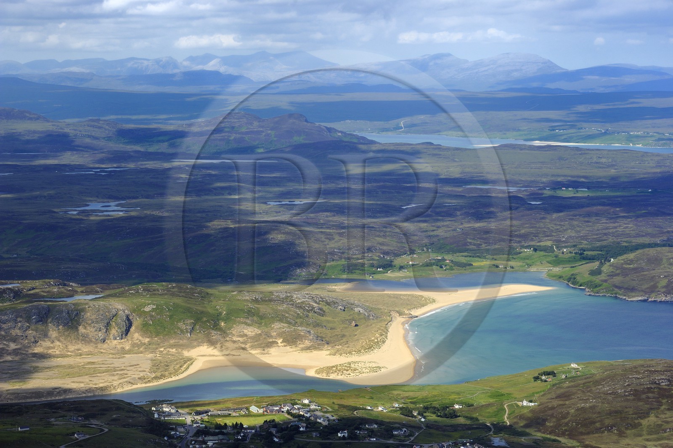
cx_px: 336
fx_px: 1905
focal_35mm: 102
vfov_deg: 13.4
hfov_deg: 20.0
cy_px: 224
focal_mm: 102
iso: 400
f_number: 9
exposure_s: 1/800
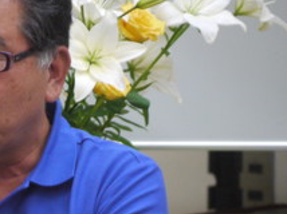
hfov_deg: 2.2
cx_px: 21
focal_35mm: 885
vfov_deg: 1.7
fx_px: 7329
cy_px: 183
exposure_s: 1/25
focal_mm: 189
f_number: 5.6
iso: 800
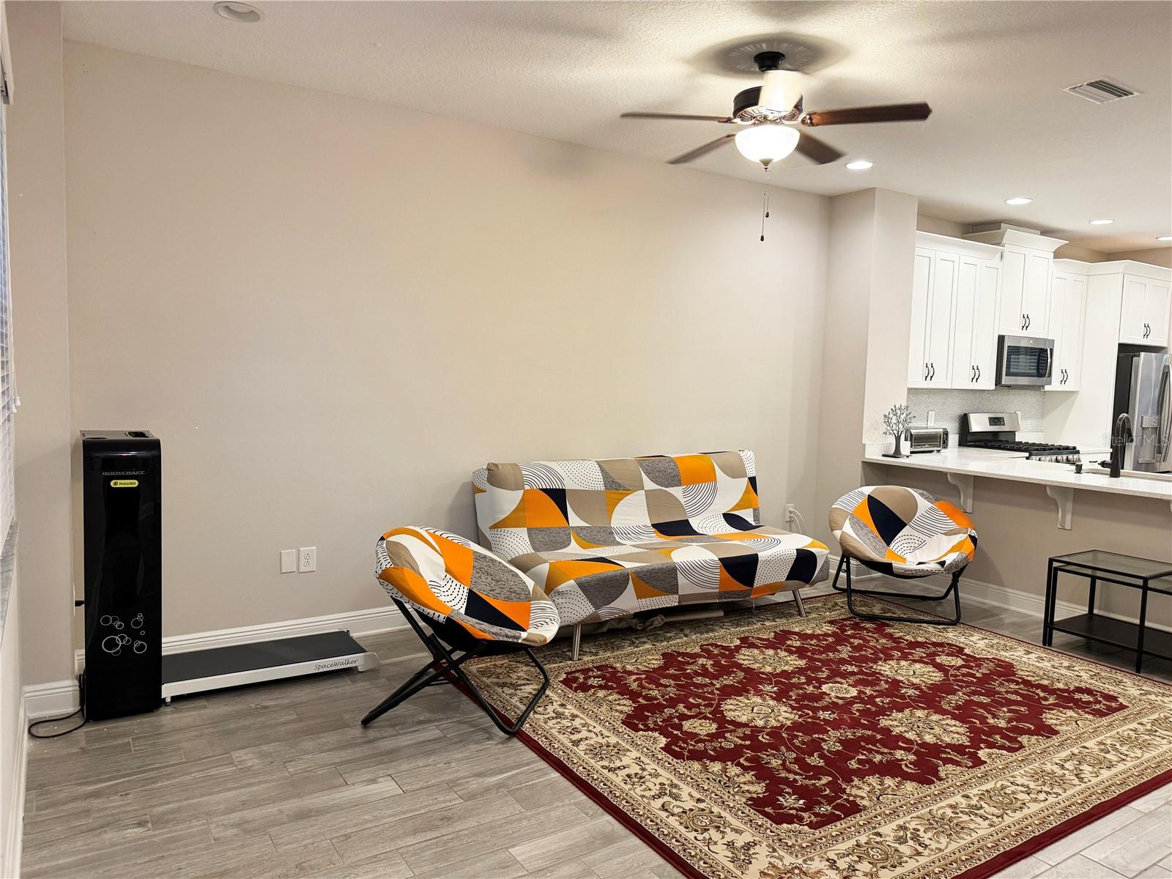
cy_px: 440
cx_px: 586
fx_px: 813
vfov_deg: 56.8
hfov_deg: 71.6
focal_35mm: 24
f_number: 1.78
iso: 250
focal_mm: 6.76
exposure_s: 1/60
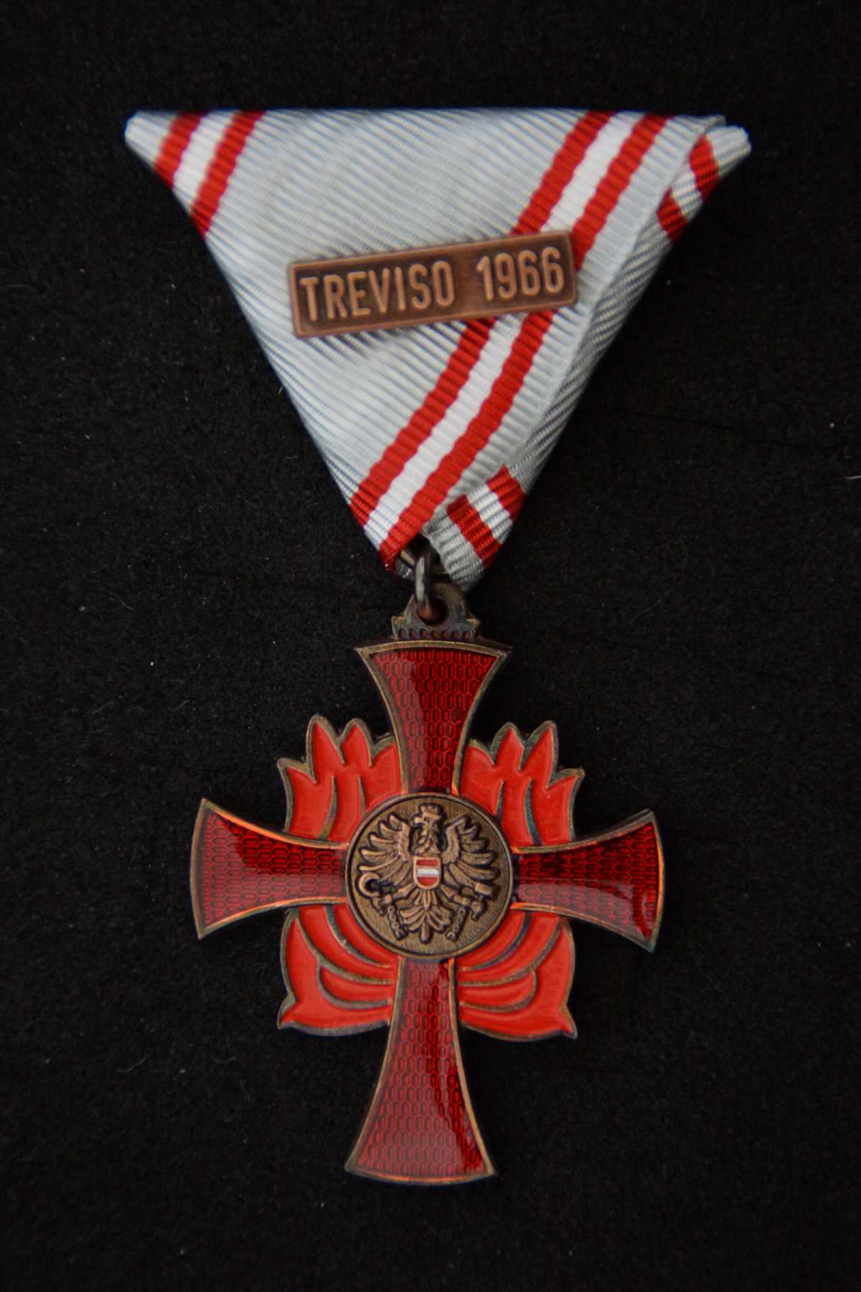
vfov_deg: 11.4
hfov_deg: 7.6
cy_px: 646
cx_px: 430
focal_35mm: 180
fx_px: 6457
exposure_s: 1/8
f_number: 5.6
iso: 1600
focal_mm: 120
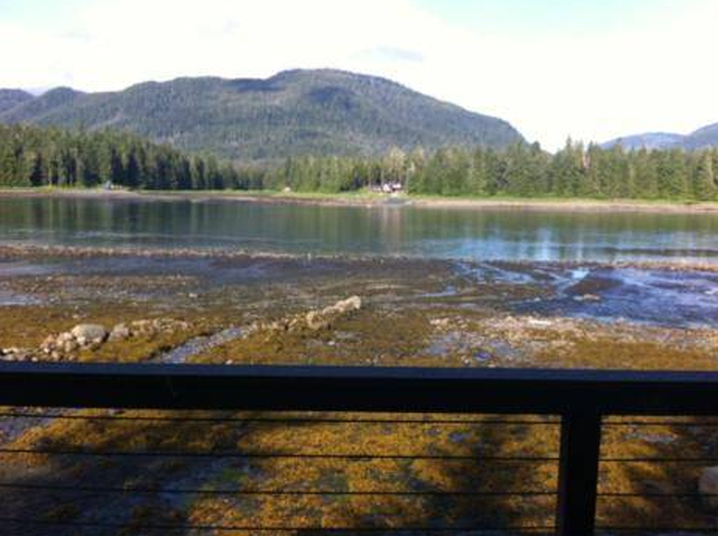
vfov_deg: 37.6
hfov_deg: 49.1
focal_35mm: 38
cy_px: 284
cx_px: 363
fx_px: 787
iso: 80
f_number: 2.8
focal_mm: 3.85
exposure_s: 1/437
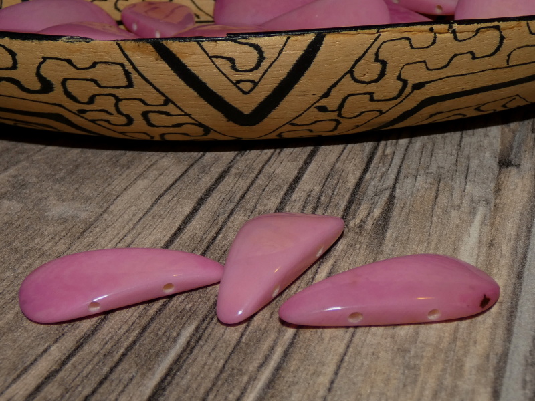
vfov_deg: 45.4
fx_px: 479
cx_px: 268
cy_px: 200
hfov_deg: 58.4
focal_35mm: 31
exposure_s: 1/125
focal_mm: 5.5
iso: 80
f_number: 3.3
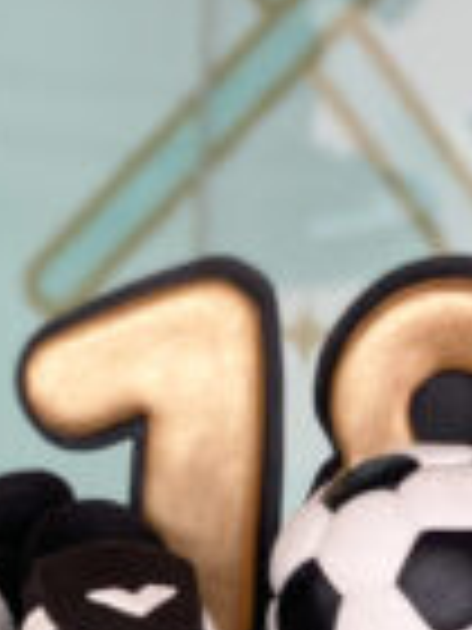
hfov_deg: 7.9
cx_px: 178
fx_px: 3418
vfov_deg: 10.1
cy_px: 1010
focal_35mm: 188
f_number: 2
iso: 20
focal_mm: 6
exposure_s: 1/176
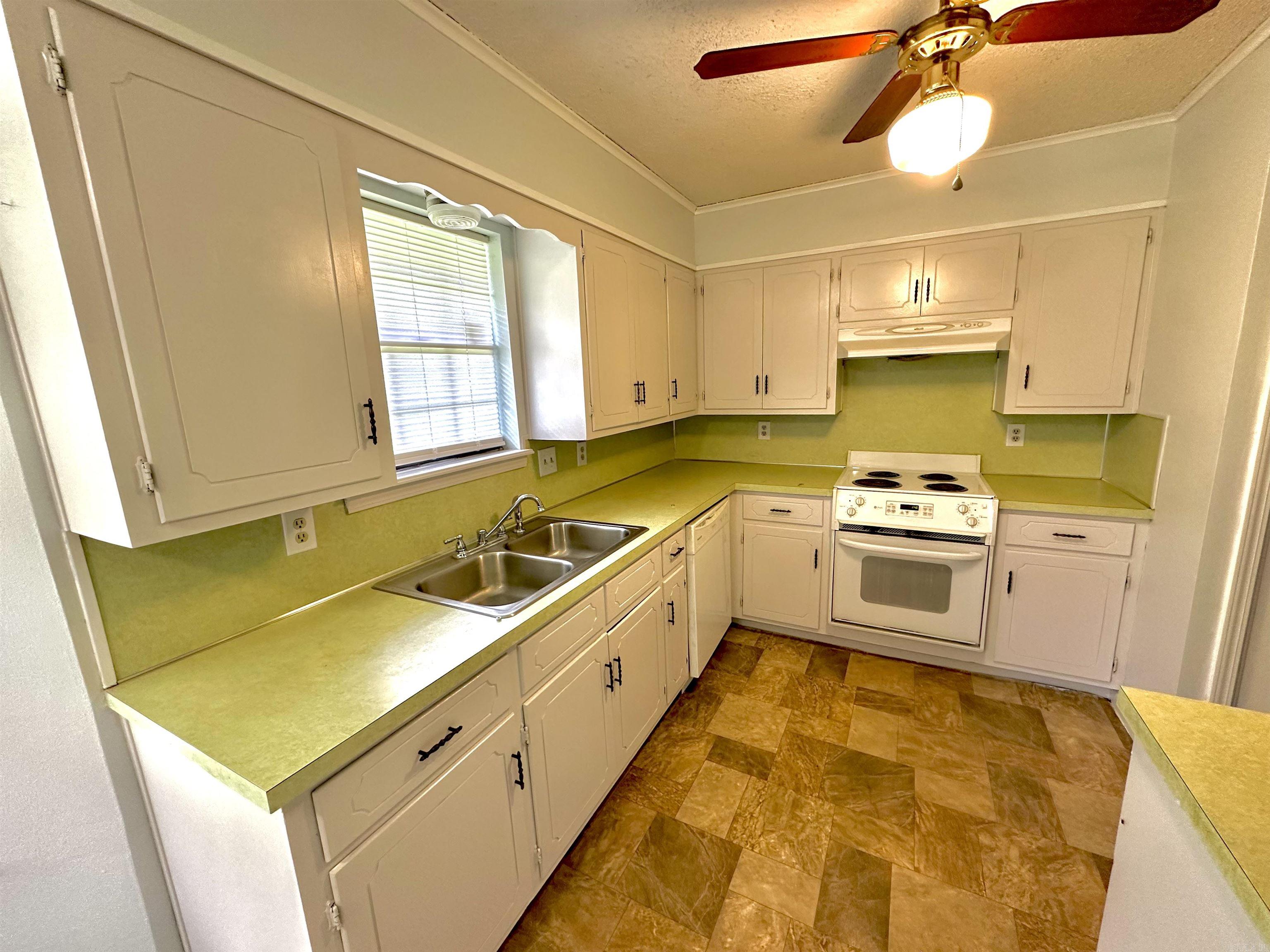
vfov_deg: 85.7
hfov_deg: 102.1
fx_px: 514
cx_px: 635
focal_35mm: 14
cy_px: 476
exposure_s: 1/60
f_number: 2.2
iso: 250
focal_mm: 2.22
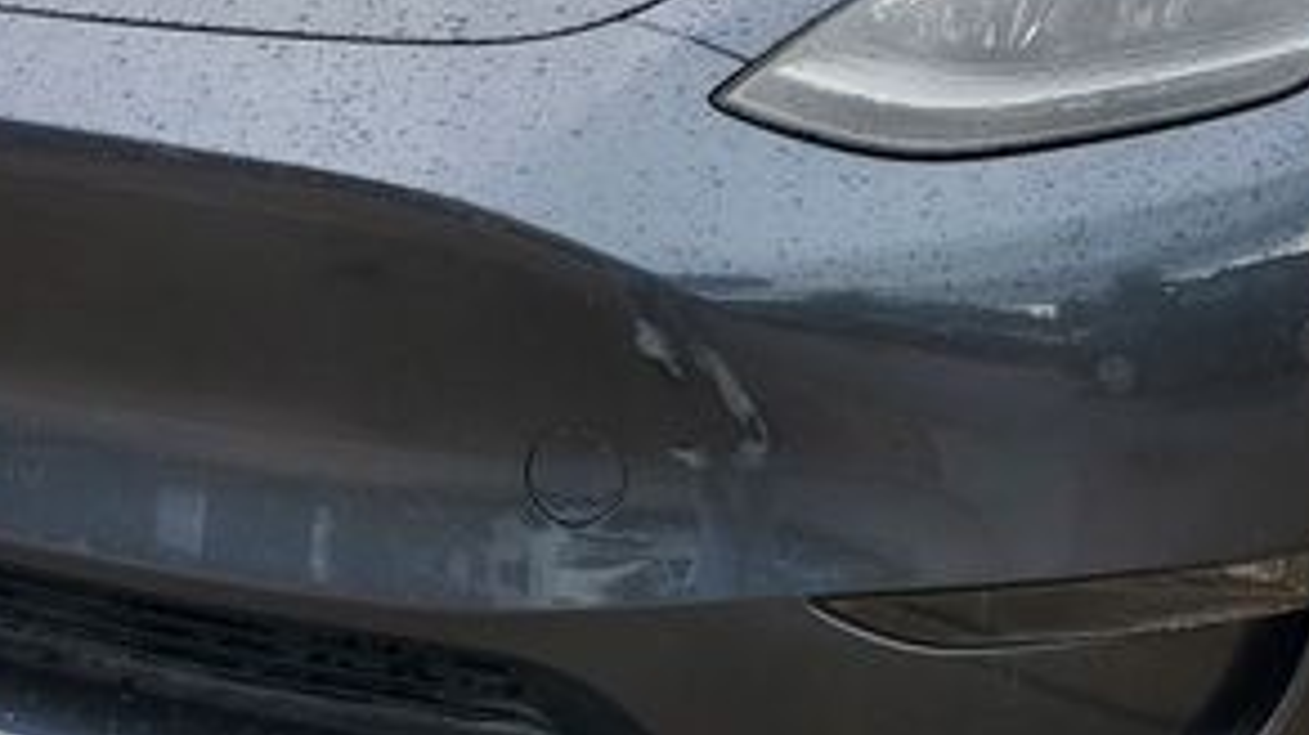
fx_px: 2151
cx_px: 587
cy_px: 166
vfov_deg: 19.2
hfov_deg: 33.8
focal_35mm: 62
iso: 50
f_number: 2.4
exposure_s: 1/145
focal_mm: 4.3
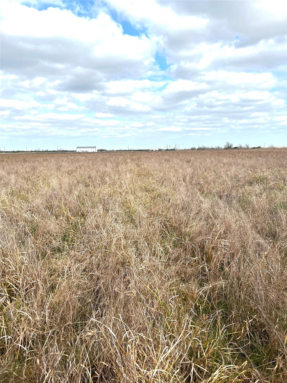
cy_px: 192
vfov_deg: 67.3
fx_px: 287
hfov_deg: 53.1
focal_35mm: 26
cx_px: 144
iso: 50
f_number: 1.5
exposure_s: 1/3571
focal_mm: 5.7
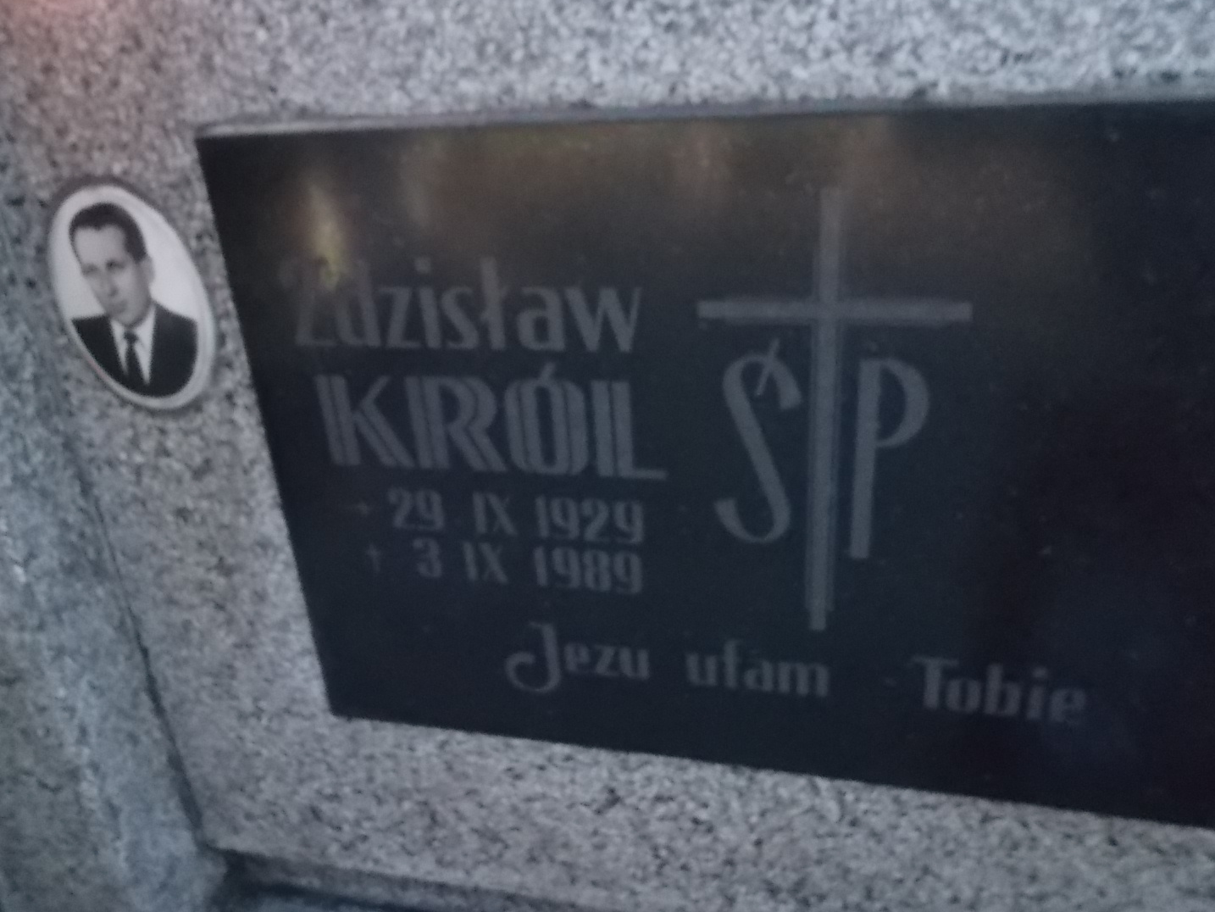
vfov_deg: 48.2
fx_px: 1018
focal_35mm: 29
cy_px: 431
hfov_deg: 61.6
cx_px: 556
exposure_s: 1/320
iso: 400
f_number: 3.2
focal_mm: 4.6
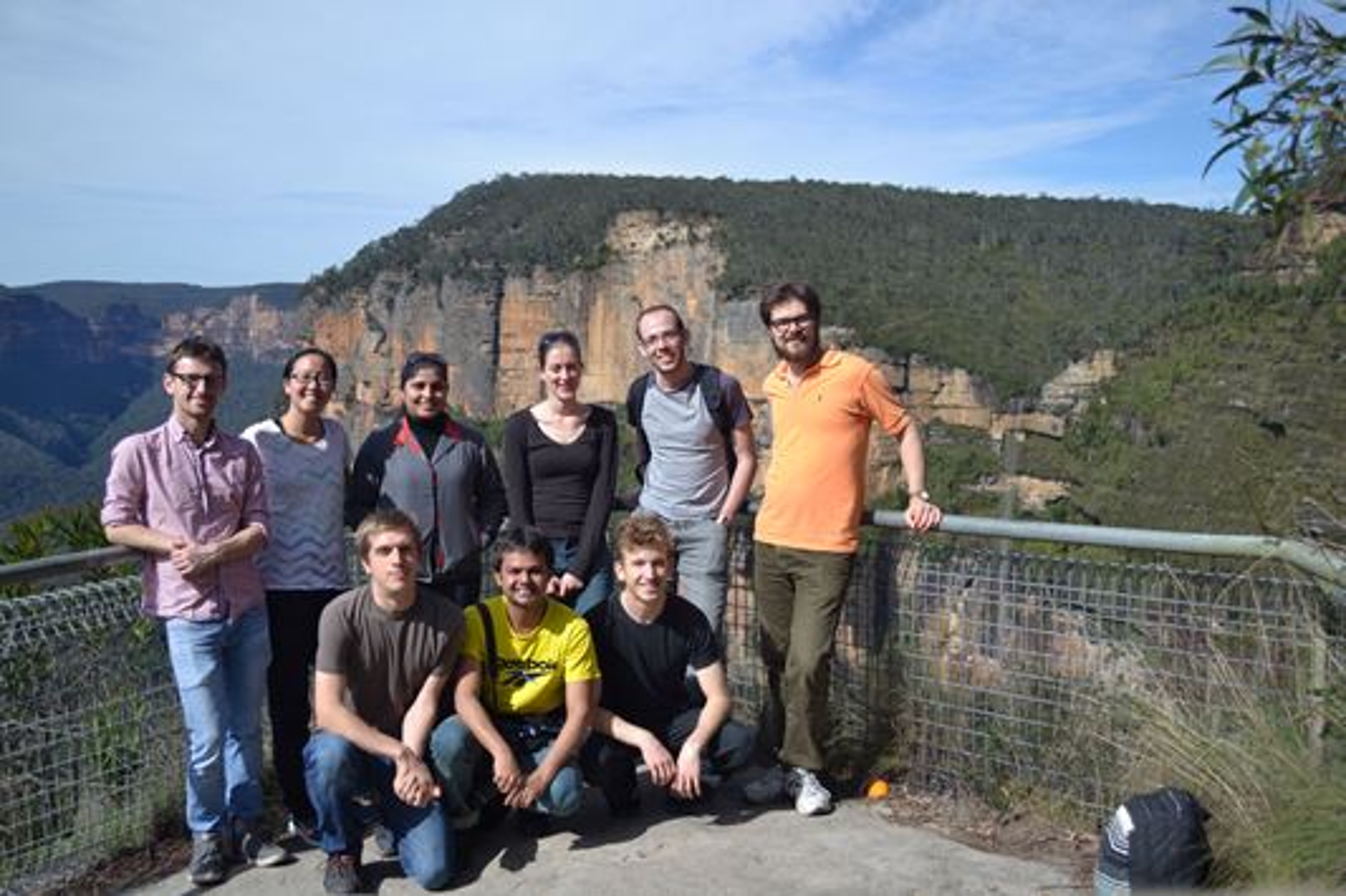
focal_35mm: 33
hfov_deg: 57.2
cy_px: 448
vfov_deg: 39.9
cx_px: 673
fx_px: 1233
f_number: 4
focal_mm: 22
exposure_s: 1/800
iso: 100
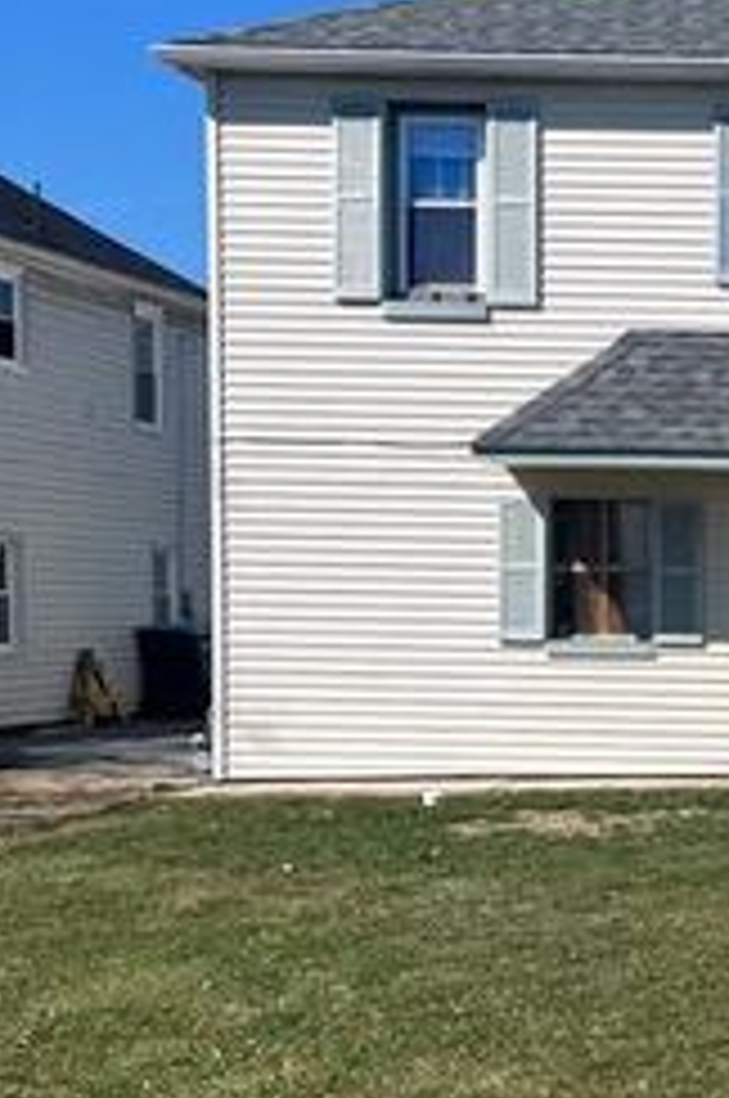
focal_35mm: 74
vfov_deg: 27.2
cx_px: 1107
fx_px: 2254
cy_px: 727
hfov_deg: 16.6
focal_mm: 5.1
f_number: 1.6
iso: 50
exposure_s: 1/5076
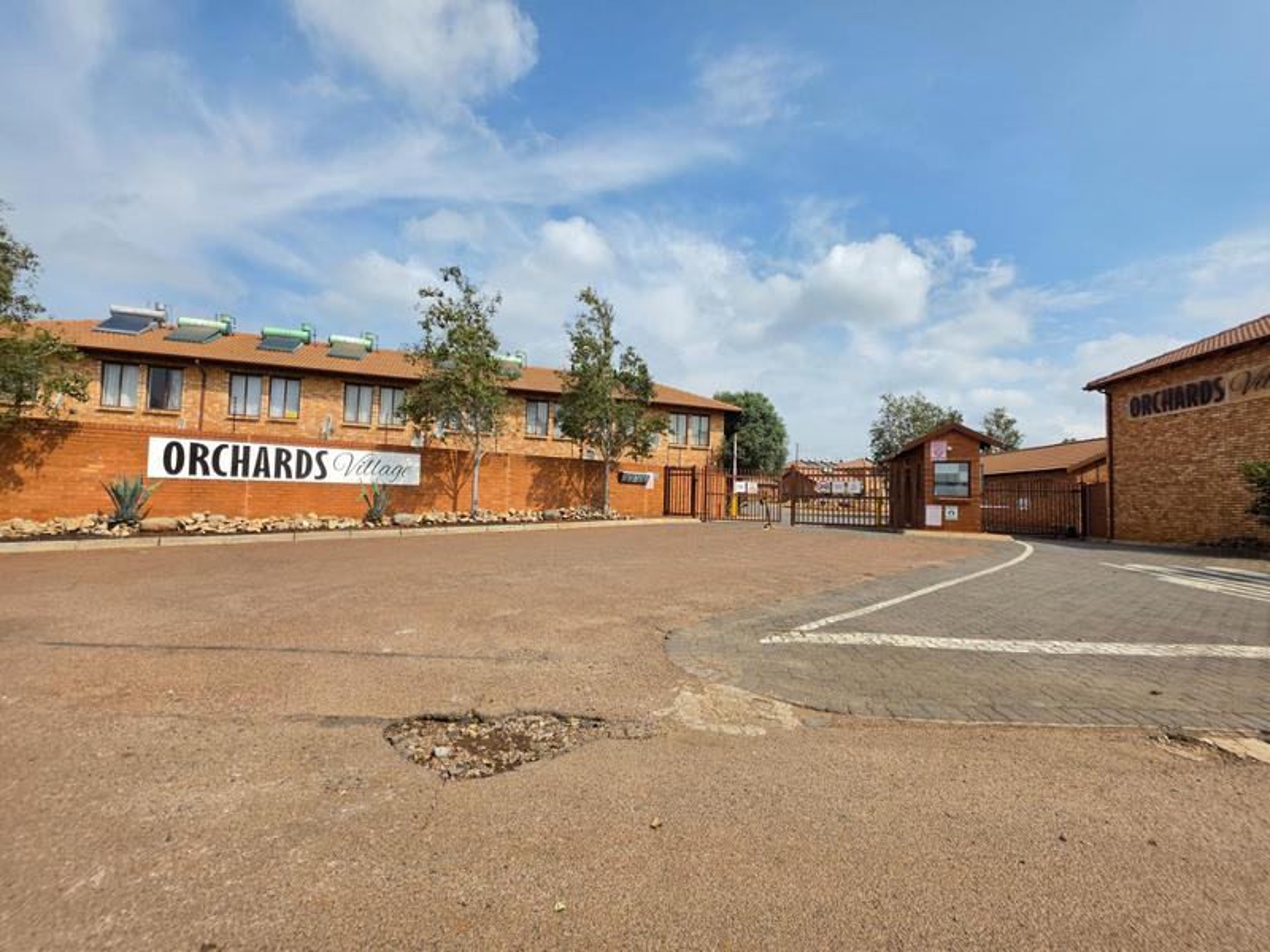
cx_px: 635
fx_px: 477
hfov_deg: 106.2
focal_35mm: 13
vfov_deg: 89.9
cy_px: 476
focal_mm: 2.2
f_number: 1.9
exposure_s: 1/2145
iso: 32
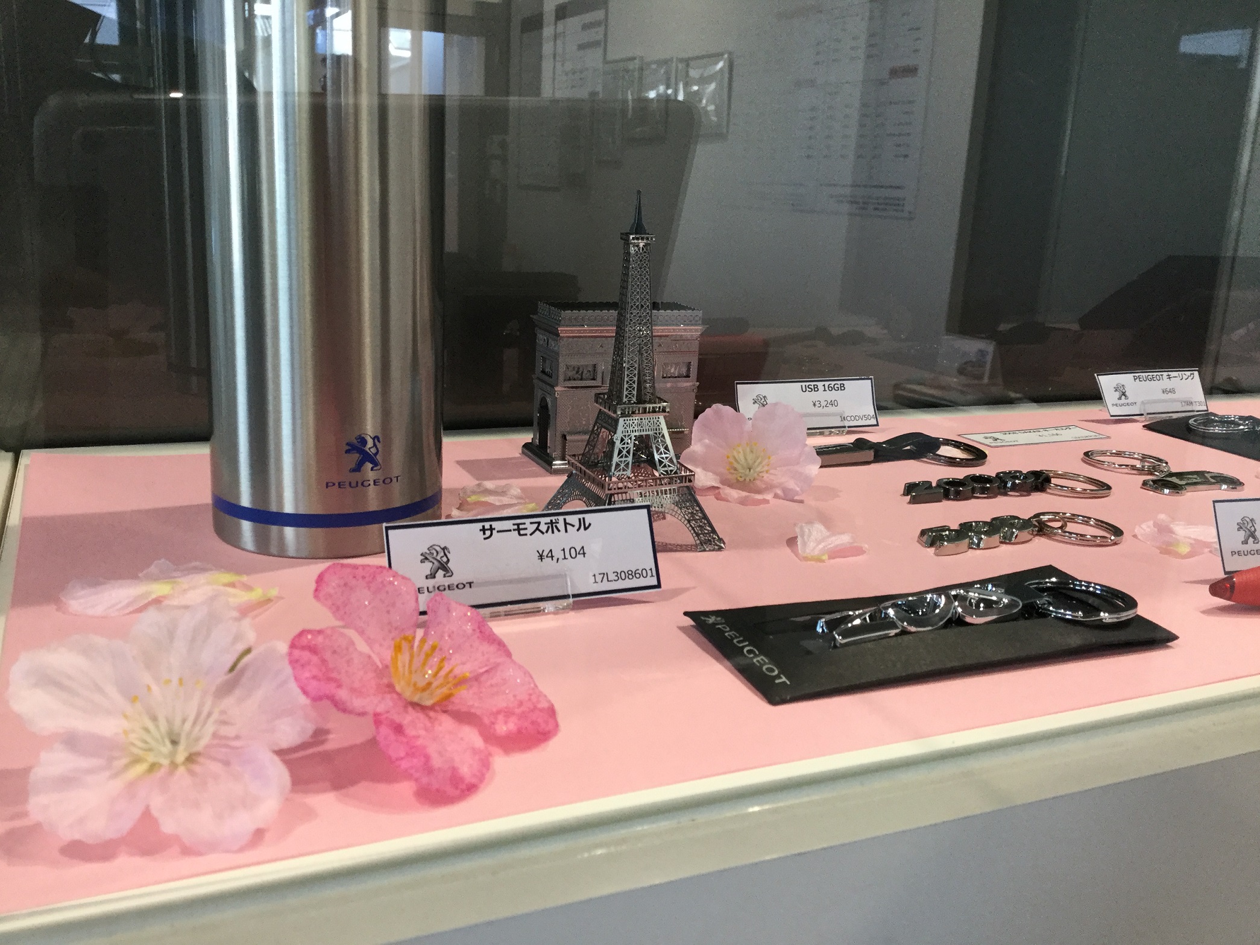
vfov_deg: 45.5
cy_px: 472
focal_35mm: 31
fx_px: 1129
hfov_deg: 58.3
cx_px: 630
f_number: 2.4
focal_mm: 3.3
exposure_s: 1/30
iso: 40
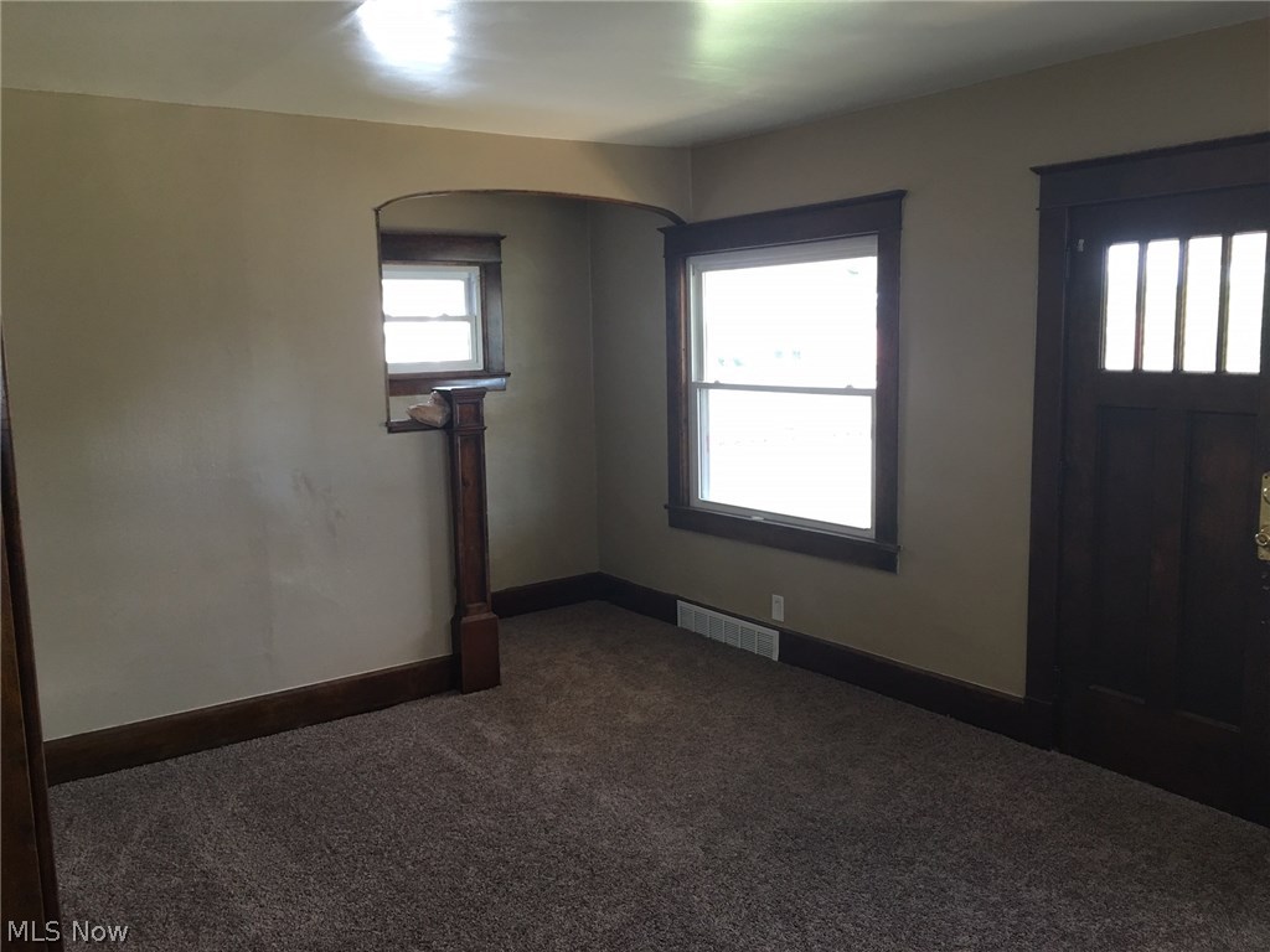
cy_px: 476
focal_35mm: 29
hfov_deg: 61.7
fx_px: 1064
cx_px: 635
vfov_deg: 48.2
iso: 40
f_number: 2.2
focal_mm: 4.15
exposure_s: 1/30
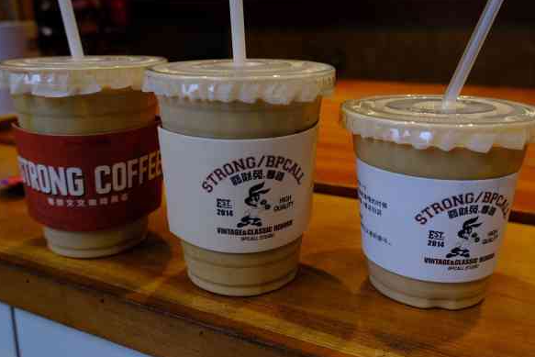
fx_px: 535
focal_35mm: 36
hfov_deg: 53.1
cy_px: 152
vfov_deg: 36.8
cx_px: 256
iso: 160
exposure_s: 1/34
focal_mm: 19.7
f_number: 4
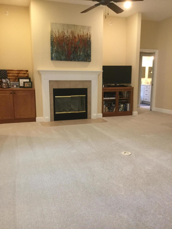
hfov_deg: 45.4
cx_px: 86
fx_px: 205
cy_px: 114
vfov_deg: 58.4
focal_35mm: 31
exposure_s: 1/24
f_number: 2.4
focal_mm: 3.3
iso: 200
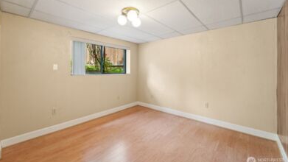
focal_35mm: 15
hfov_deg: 103.0
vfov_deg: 70.2
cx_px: 142
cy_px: 70
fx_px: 115
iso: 200
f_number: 8
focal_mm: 14
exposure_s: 1/10
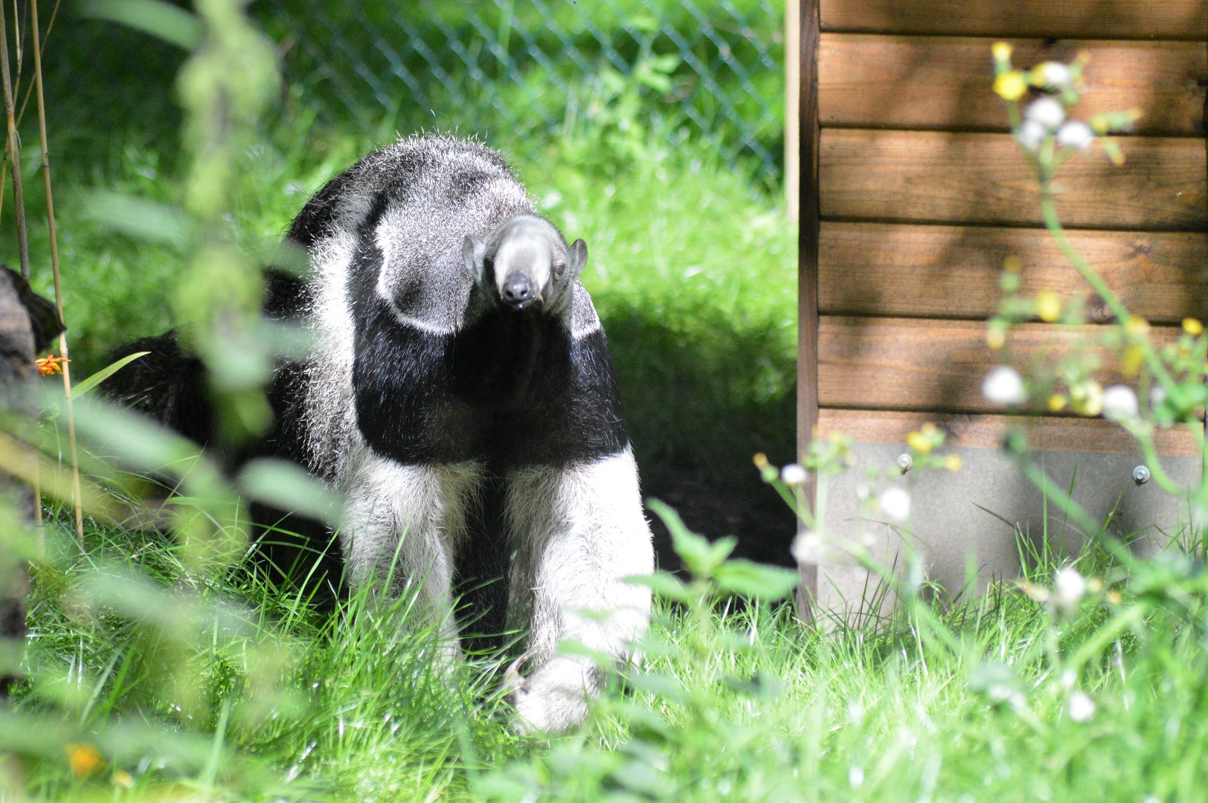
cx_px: 604
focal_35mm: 330
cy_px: 402
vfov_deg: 4.2
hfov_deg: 6.2
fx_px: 11064
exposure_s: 1/3200
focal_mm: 220
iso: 3200
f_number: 6.3
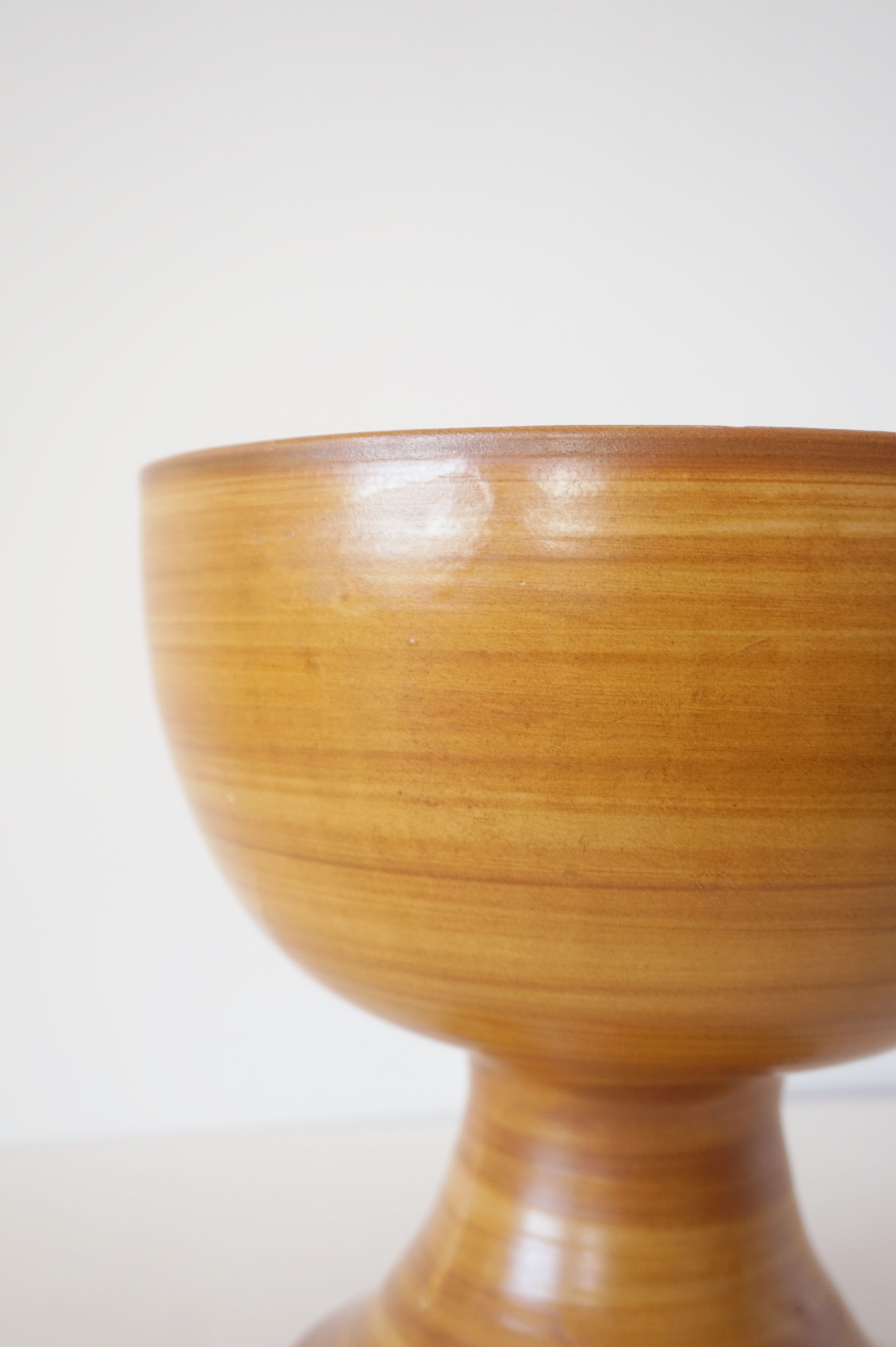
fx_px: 1401
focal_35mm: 38
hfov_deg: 35.5
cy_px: 674
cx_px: 448
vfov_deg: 51.3
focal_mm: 25
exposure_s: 1/60
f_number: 4.5
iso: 160
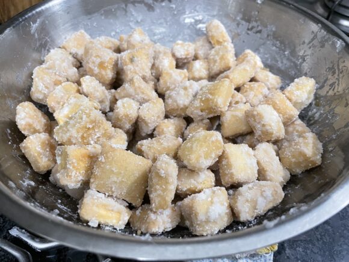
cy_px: 131
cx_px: 174
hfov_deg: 67.3
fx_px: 262
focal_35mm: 26
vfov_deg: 53.1
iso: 320
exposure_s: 1/50
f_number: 1.6
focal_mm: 4.2
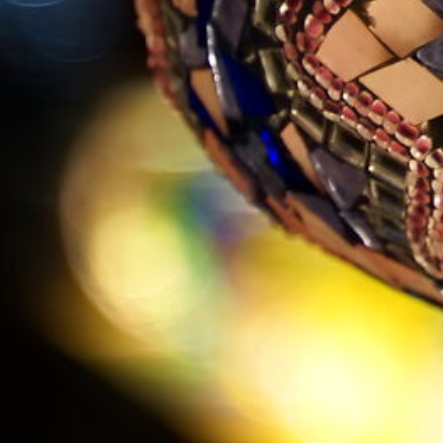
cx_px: 1322
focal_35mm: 529
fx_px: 7659
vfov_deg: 3.3
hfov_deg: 3.2
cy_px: -159
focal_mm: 68
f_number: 2.8
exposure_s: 1/100
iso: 200
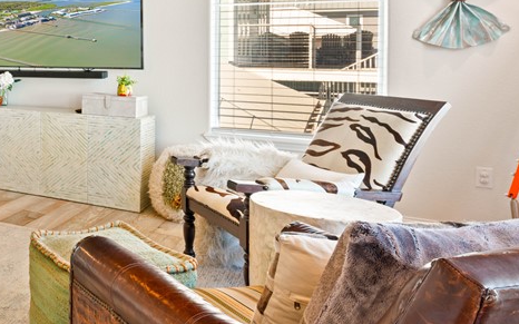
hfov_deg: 41.4
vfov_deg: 32.4
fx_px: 537
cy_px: 51
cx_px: -48
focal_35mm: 38
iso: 100
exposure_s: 1/2
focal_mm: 16
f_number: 11
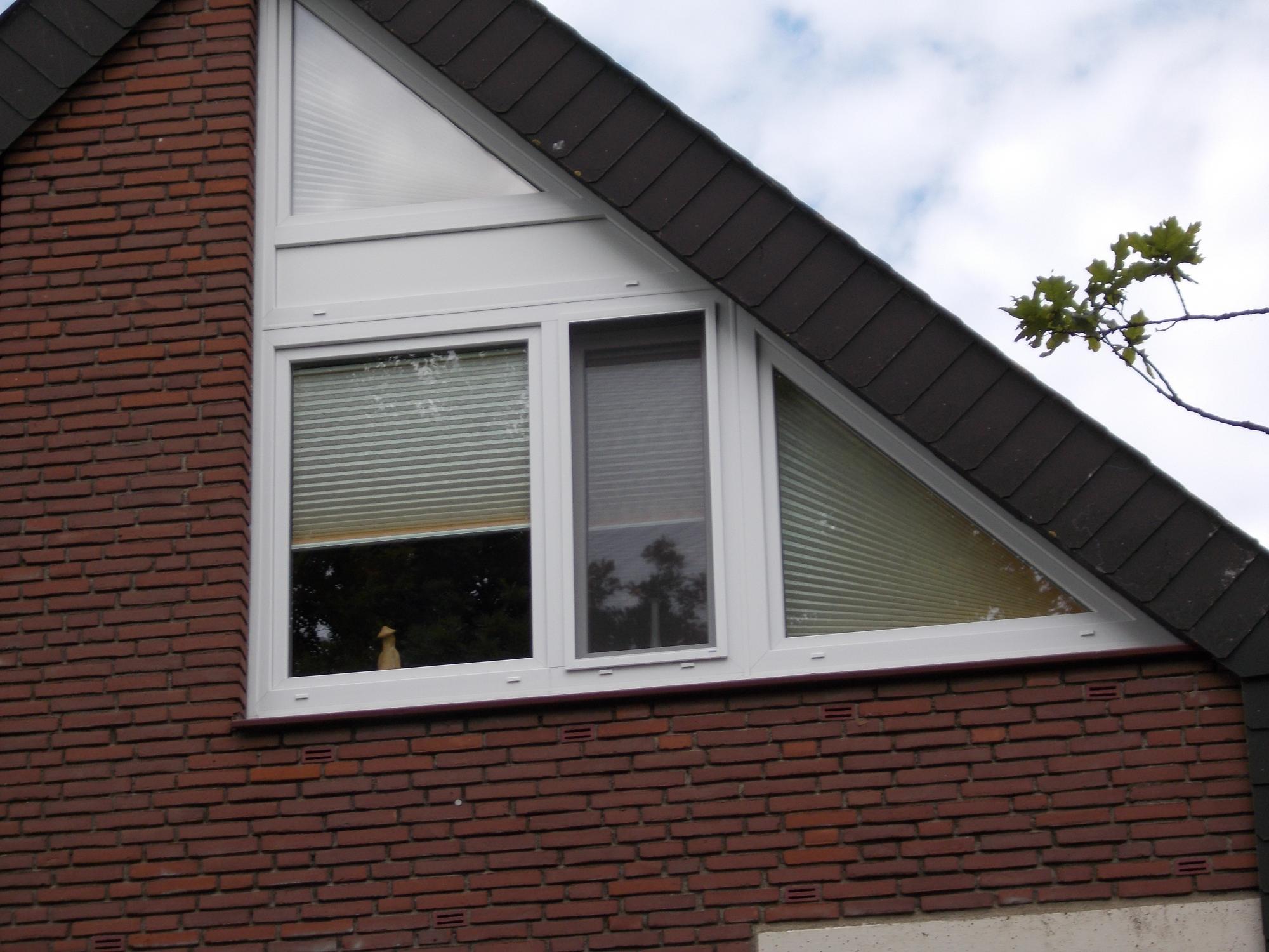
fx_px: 4766
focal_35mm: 130
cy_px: 476
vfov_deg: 11.4
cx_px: 634
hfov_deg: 15.2
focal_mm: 23
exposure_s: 1/160
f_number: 6.5
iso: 80
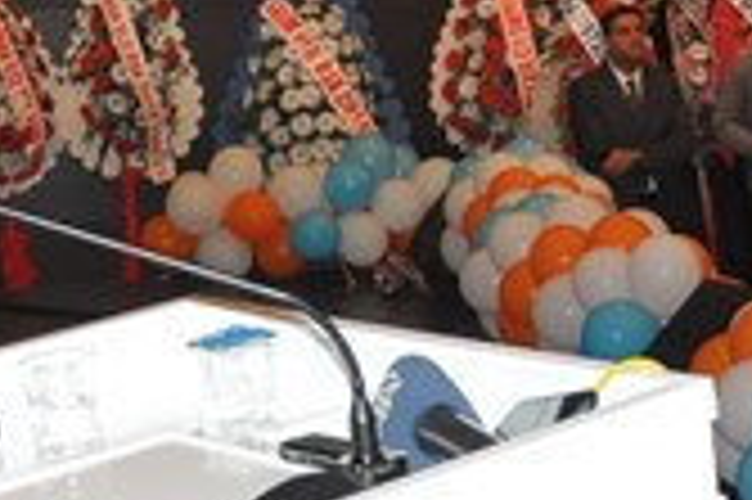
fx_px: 2566
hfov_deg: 16.6
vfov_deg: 11.0
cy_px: -5
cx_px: 509
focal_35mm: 123
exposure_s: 1/60
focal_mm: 21
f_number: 4.5
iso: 1250
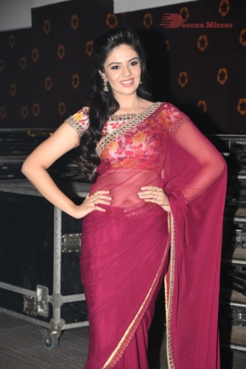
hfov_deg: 15.2
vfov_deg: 22.6
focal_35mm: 90
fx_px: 923
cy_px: 184
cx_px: 123
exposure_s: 1/60
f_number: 5.6
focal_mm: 60
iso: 320
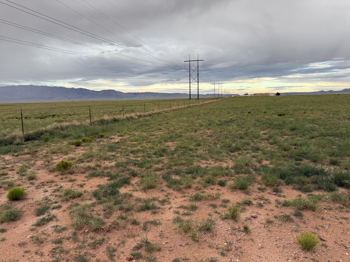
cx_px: 175
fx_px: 243
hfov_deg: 71.6
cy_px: 131
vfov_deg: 56.8
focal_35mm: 24
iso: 80
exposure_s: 1/365
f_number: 1.78
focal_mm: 6.76
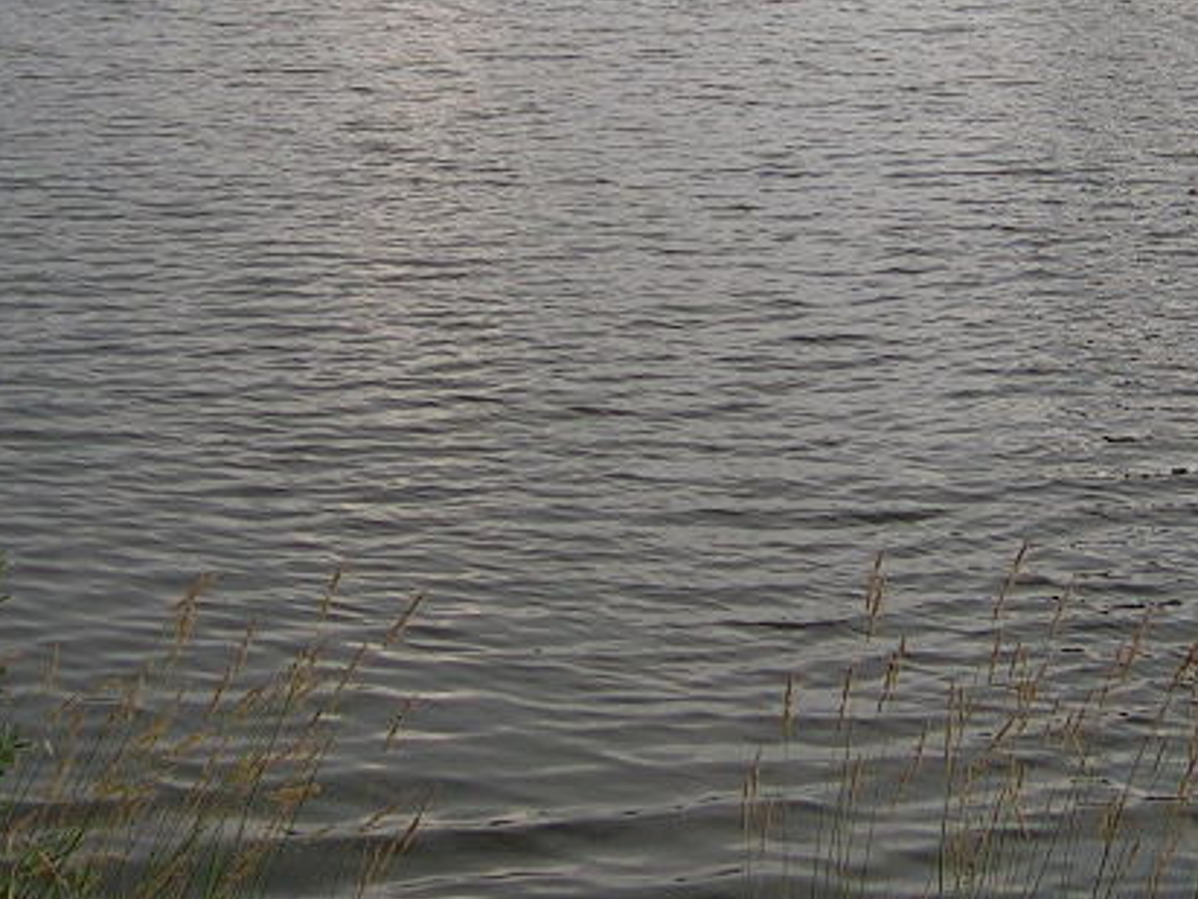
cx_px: 852
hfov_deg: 22.4
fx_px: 3011
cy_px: 61
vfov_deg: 16.7
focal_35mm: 87
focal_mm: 5.4
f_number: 2.8
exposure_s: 1/330
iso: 50
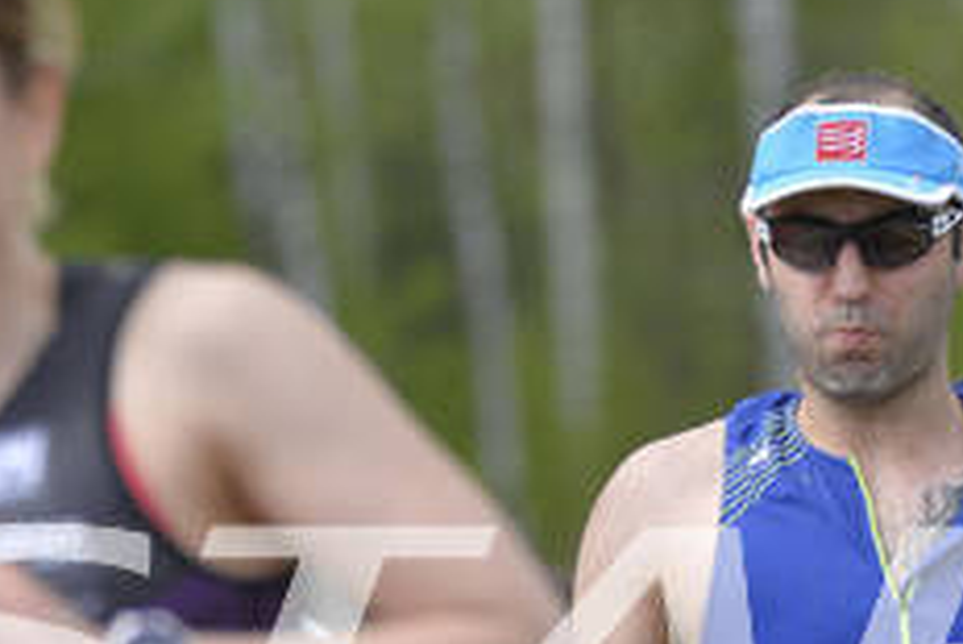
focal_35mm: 718
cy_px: 754
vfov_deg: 1.9
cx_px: 913
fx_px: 19218
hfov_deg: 2.9
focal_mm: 260
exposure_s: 1/1600
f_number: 6.3
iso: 400
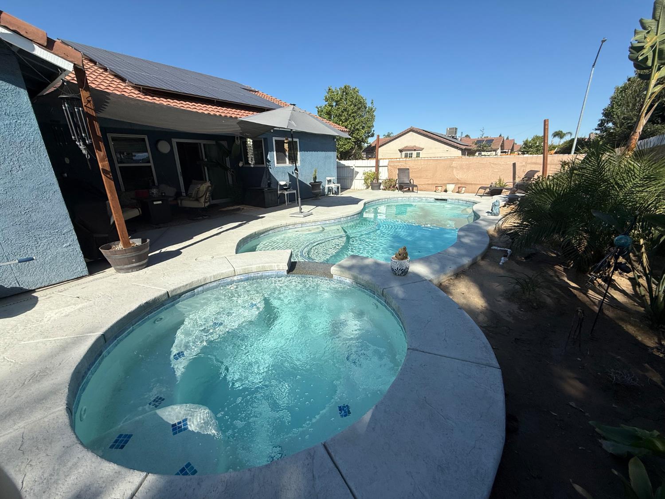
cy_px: 250
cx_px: 332
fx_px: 269
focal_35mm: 14
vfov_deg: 85.7
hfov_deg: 102.1
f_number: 2.2
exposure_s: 1/2611
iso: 50
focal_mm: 2.22
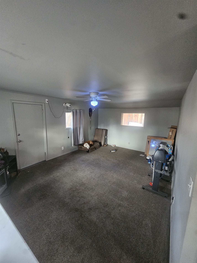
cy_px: 132
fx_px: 99
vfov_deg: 106.2
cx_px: 98
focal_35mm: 13
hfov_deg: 89.9
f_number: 2.2
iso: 640
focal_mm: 2.2
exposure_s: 1/30
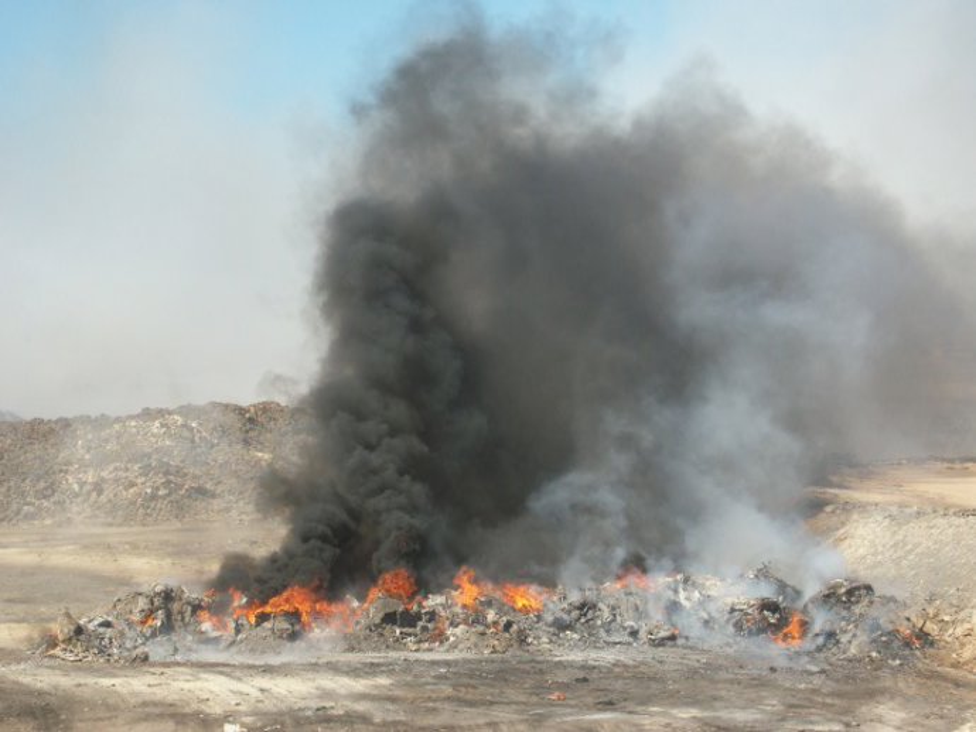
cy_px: 366
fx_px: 2651
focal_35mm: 94
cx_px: 488
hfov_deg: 20.9
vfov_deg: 15.7
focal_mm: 17.1
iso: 80
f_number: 5.2
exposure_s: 1/402
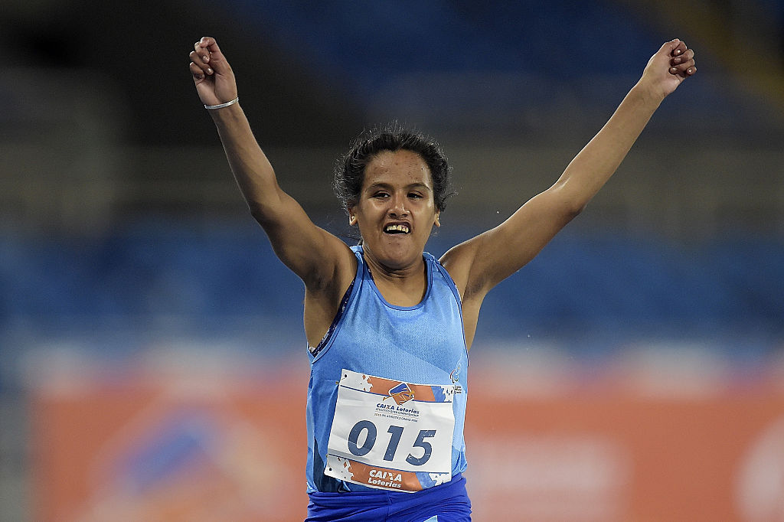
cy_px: 261
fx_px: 11973
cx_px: 392
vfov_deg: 2.5
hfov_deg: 3.8
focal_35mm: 550
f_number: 4
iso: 3200
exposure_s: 1/2500
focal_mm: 550
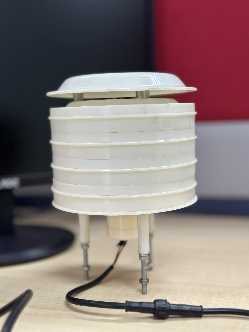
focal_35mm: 48
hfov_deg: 30.3
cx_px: 124
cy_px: 166
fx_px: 460
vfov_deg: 39.7
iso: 80
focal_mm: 6.86
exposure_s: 1/50
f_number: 1.78
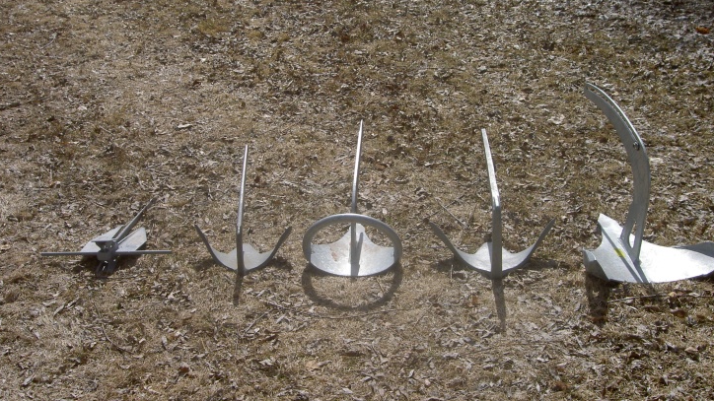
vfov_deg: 22.6
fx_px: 1003
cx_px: 349
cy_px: 177
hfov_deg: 39.2
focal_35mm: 53
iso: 50
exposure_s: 1/640
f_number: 4.9
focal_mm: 9
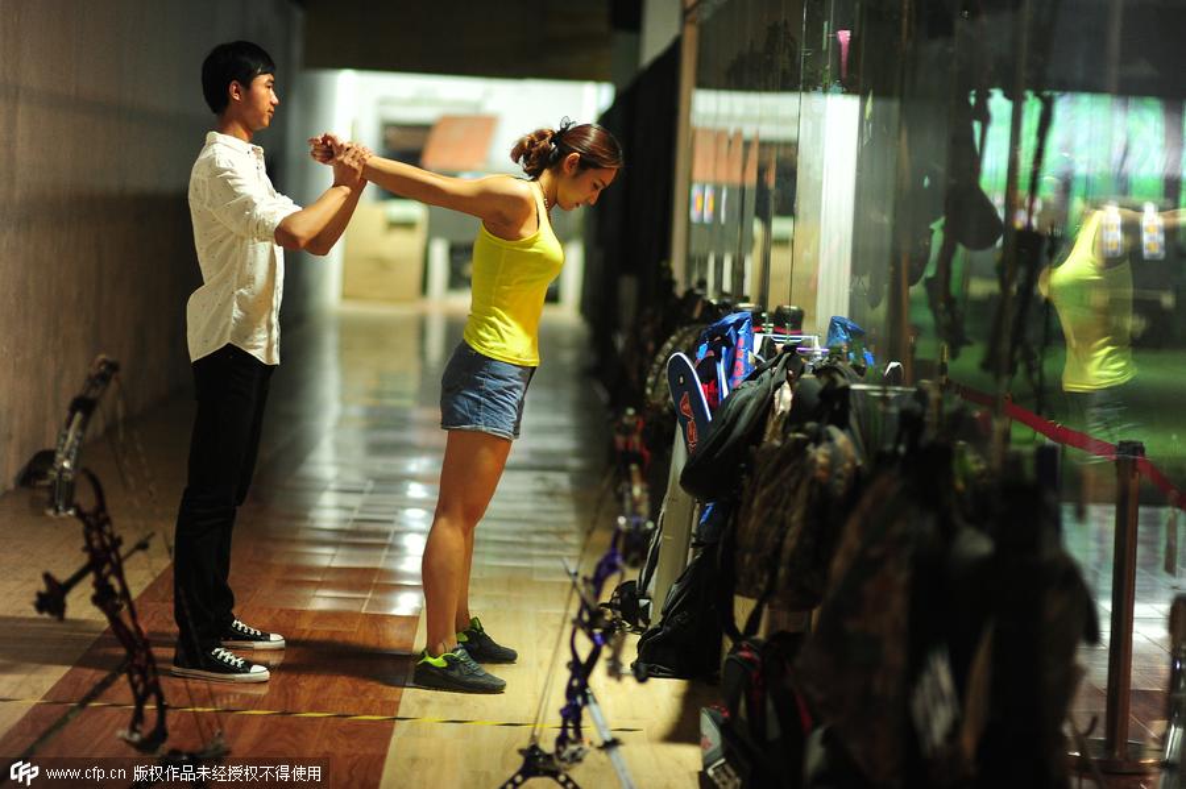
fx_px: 2799
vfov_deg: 16.1
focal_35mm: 85
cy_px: 394
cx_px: 593
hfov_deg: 23.9
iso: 2000
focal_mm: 85
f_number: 1.4
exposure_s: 1/200
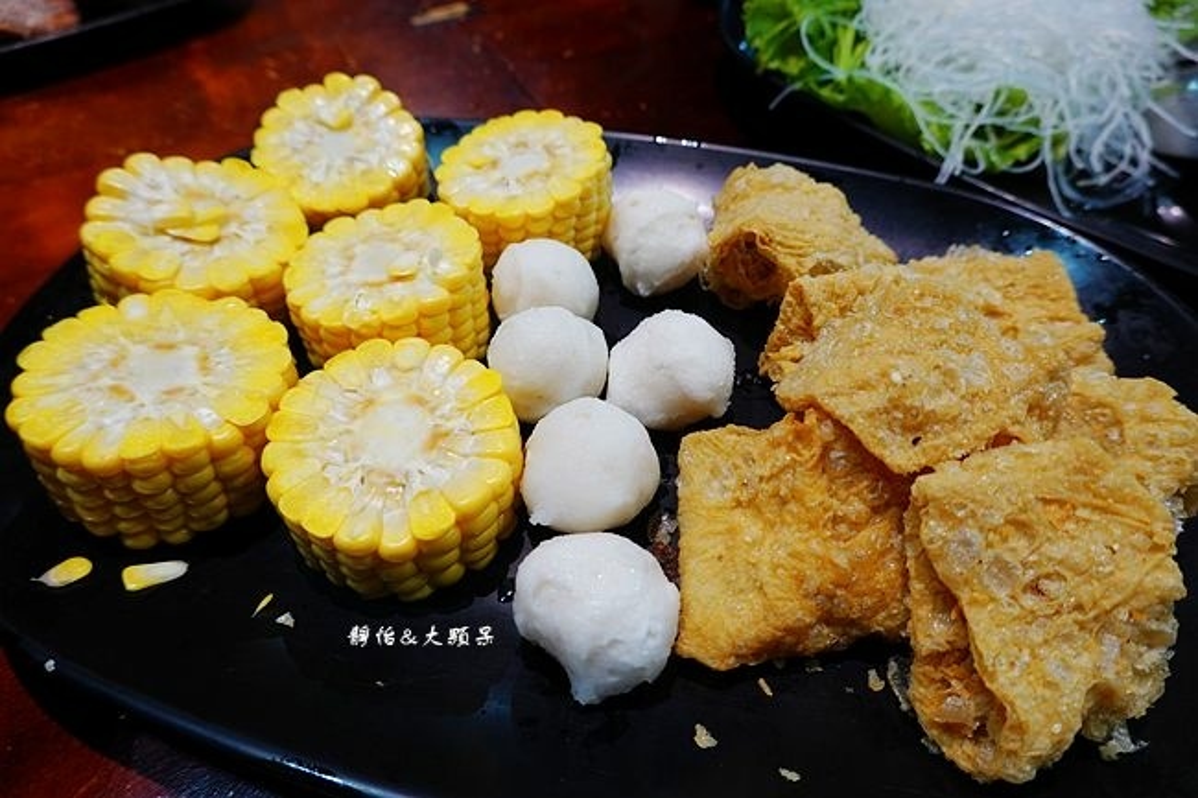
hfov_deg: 73.8
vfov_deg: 53.1
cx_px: 599
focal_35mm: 24
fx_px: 798
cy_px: 399
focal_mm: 9
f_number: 2.8
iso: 250
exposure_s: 1/30
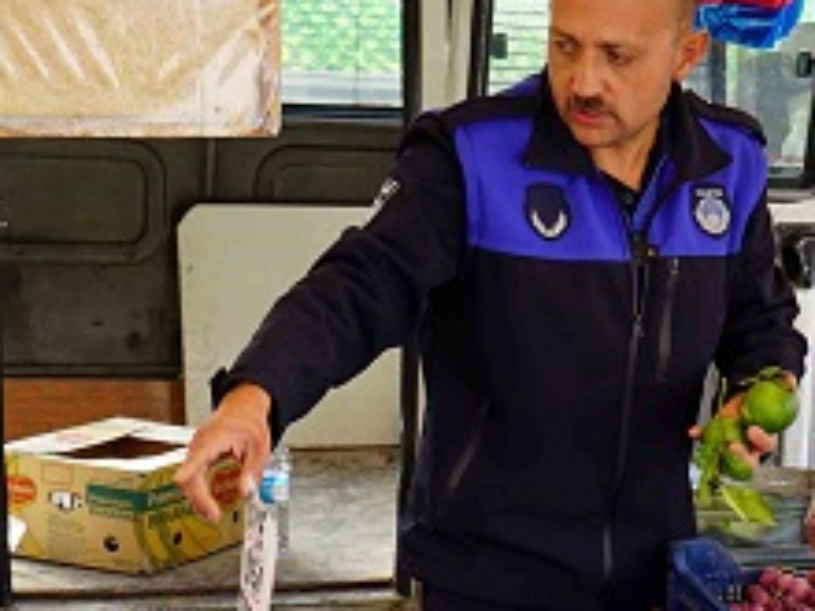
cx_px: 641
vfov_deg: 14.8
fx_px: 2307
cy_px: 646
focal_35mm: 98
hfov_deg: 19.8
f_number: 4.5
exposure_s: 1/60
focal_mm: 32
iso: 100
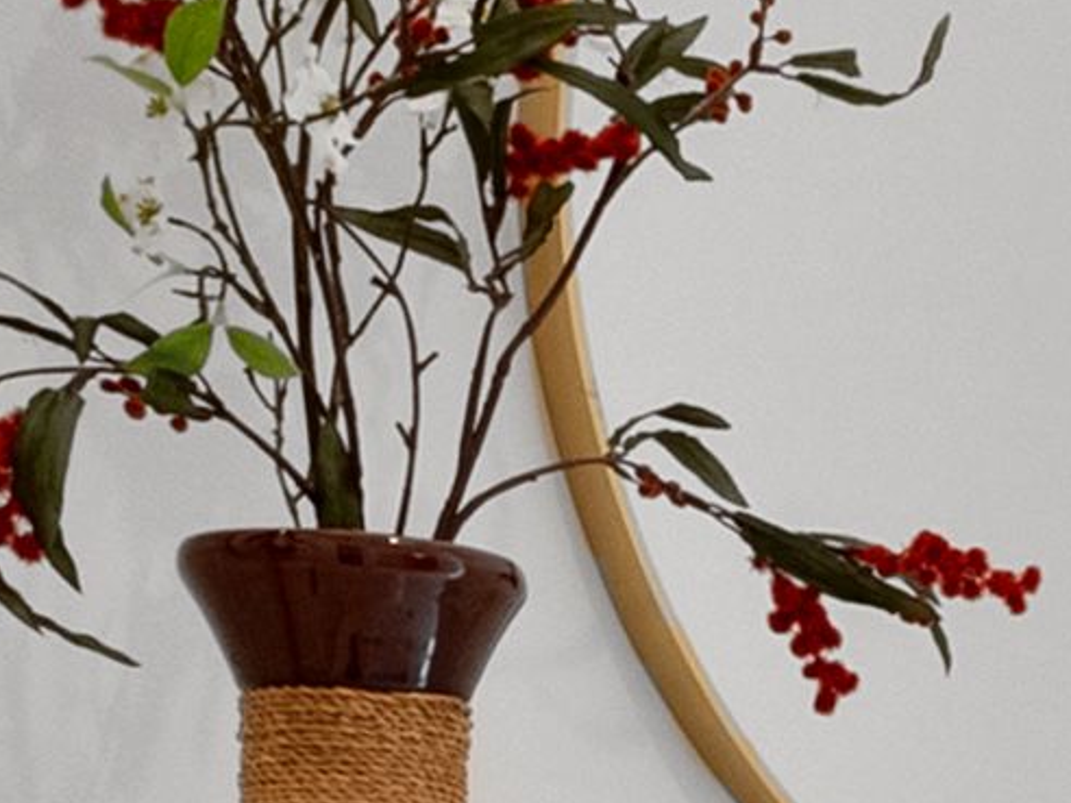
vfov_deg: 11.2
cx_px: 2473
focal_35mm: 125
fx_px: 3867
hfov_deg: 12.7
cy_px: 1355
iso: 400
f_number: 6.3
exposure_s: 1/30
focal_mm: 8
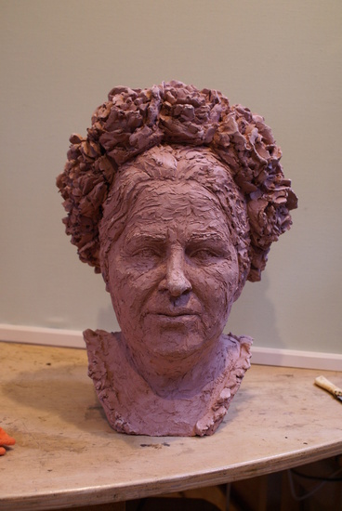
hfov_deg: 29.9
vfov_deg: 43.6
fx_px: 640
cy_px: 256
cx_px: 171
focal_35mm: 45
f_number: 5
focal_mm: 30
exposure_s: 1/40
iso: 400
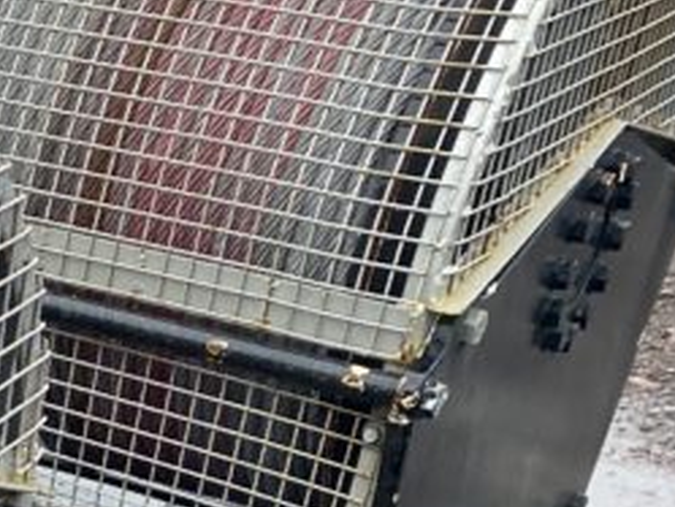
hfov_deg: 15.4
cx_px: -596
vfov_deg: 13.2
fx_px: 2087
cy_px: 710
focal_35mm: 107
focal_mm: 4.25
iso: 125
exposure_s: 1/121
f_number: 1.8
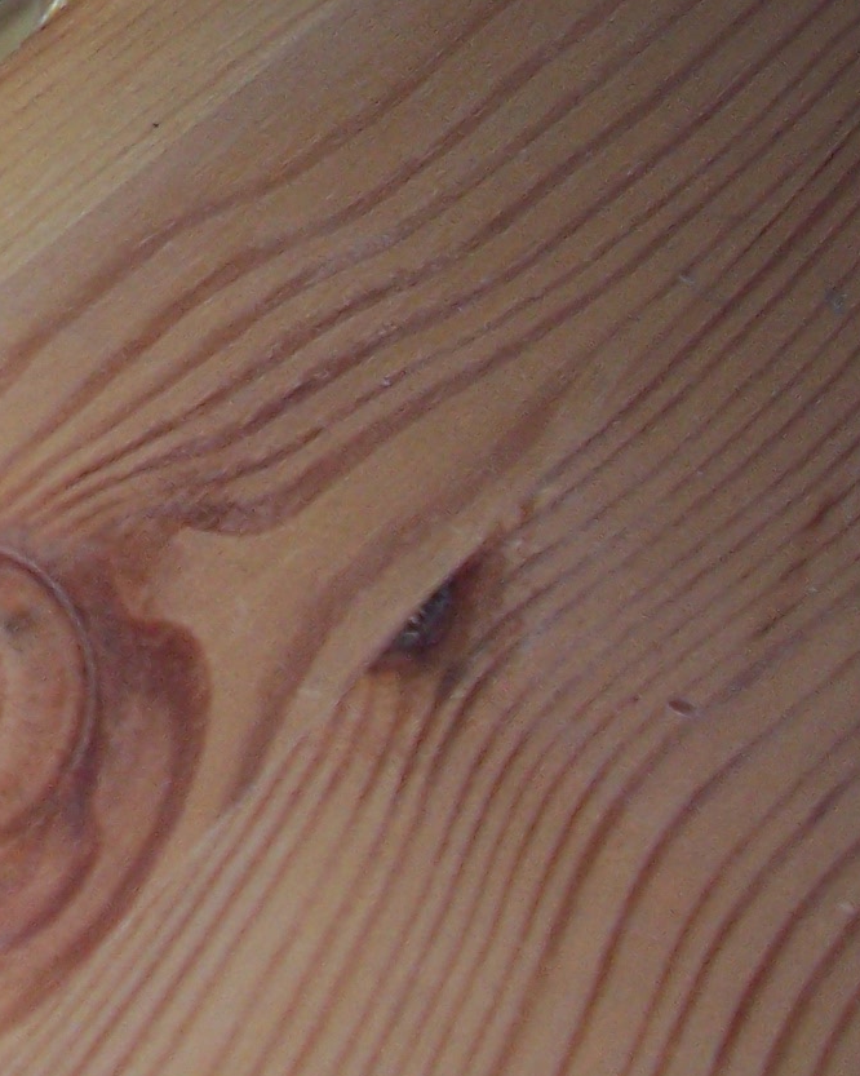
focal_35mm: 102
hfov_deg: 13.4
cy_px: 143
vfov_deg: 18.6
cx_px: -757
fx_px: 3246
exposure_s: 1/60
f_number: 2.7
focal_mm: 5.6
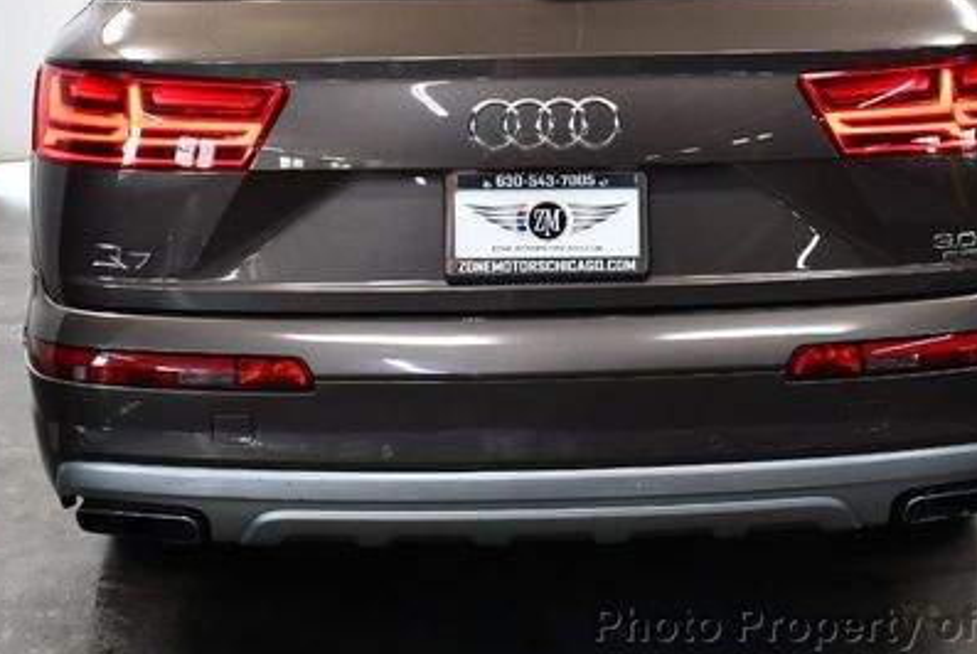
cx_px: 556
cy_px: 144
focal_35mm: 58
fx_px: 1576
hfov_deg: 34.4
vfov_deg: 23.2
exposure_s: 1/160
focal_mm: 18
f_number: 3.5
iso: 800
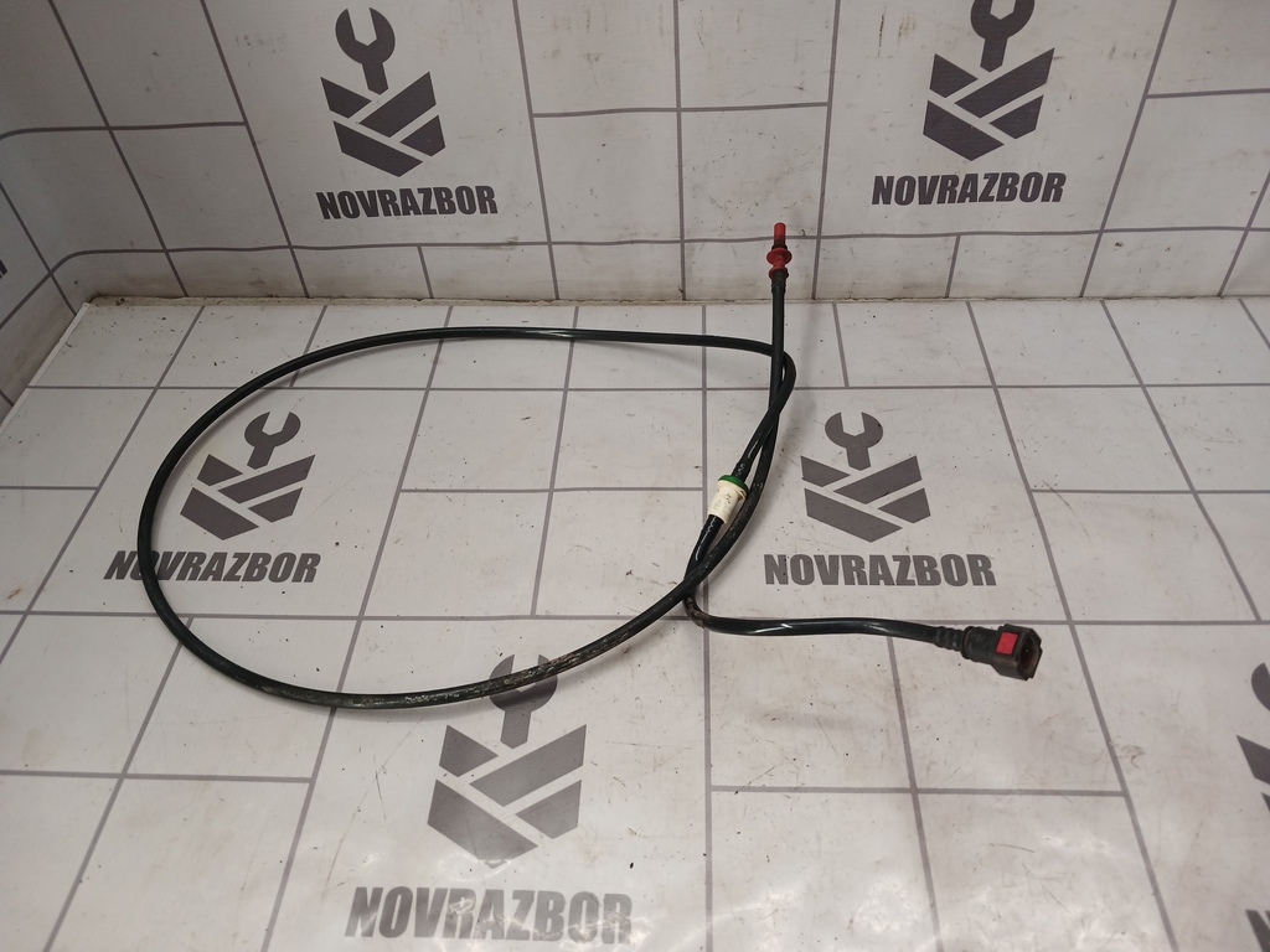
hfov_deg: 65.3
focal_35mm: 27
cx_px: 635
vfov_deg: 51.4
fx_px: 991
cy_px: 476
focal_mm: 4
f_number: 1.8
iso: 80
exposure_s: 1/50
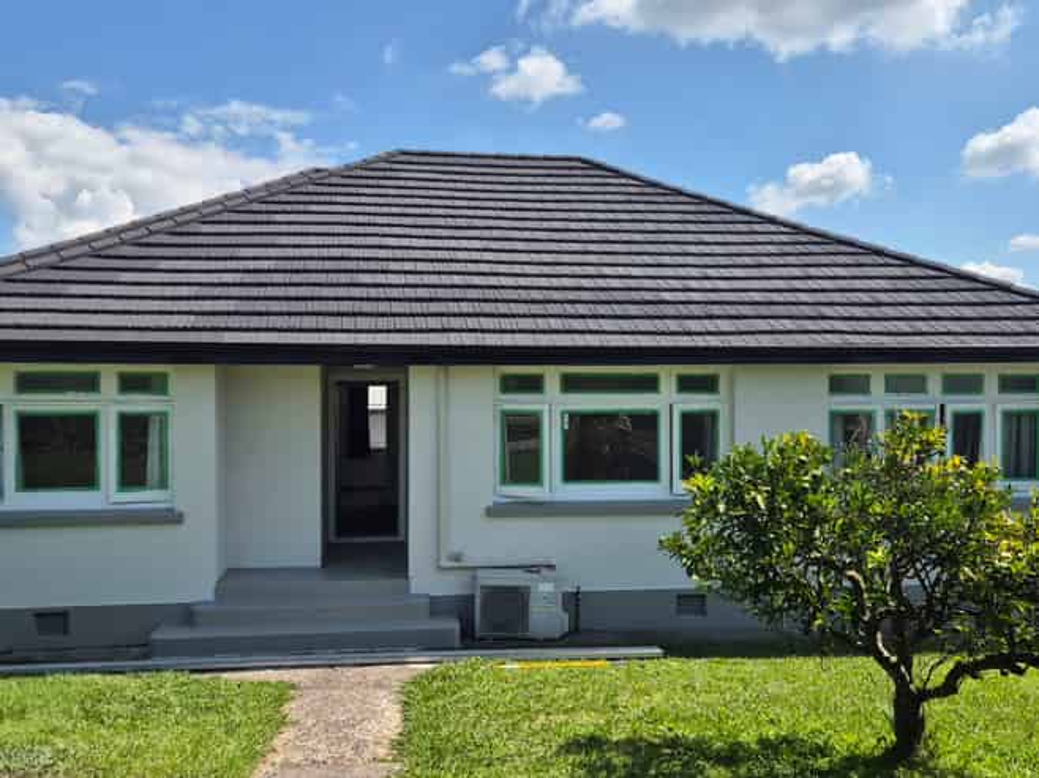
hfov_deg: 73.9
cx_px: 520
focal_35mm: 23
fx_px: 690
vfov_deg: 58.8
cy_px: 389
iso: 25
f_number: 1.8
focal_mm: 5.4
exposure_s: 1/2500
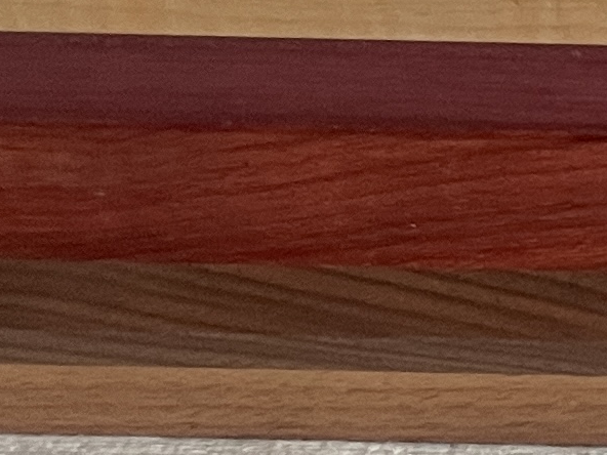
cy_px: 193
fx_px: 3104
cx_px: 1579
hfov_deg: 9.6
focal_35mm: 177
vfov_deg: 8.4
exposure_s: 1/60
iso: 250
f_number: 1.6
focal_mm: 4.2
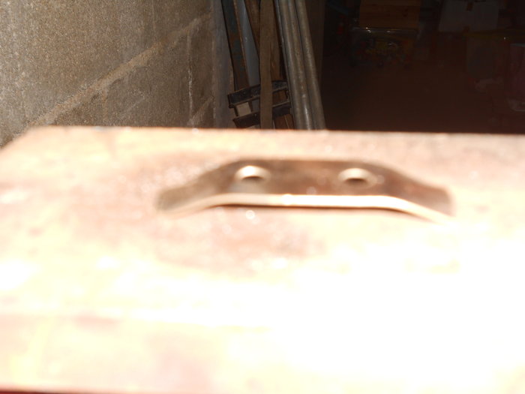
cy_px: 197
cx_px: 262
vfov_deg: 32.9
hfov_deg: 42.9
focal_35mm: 44
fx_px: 667
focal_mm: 7.8
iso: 80
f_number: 4.5
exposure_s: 1/30
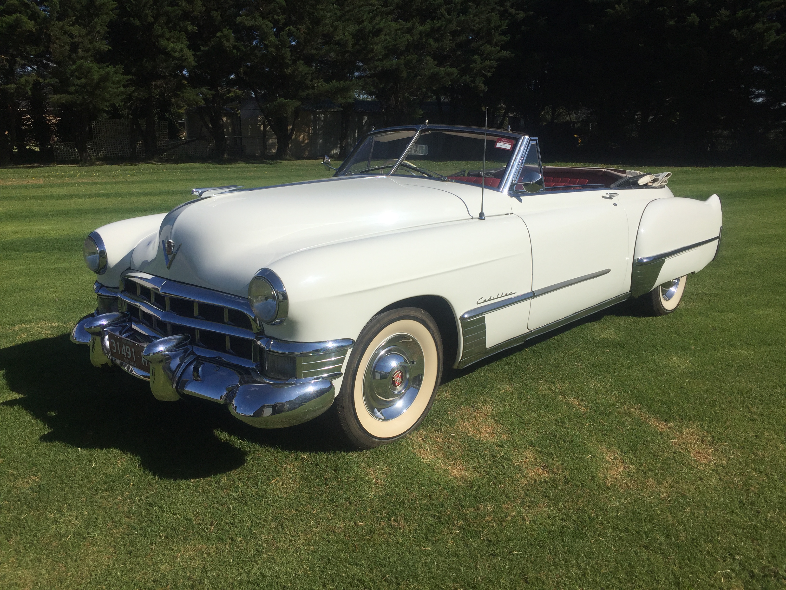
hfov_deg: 61.7
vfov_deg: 48.2
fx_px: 658
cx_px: 393
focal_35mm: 29
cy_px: 295
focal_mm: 4.15
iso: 32
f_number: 2.2
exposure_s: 1/5650
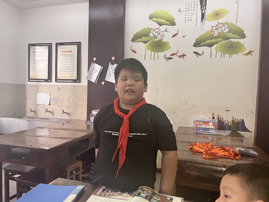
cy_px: 101
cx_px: 134
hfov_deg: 67.3
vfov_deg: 53.1
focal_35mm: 26
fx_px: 202
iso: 200
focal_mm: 5.1
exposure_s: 1/50
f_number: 1.6
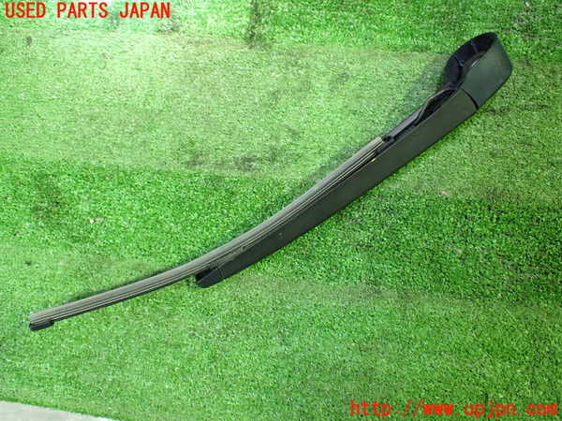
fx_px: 487
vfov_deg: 46.8
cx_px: 281
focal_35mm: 30
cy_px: 210
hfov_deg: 60.0
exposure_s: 1/30
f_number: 2.3
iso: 800
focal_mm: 5.4
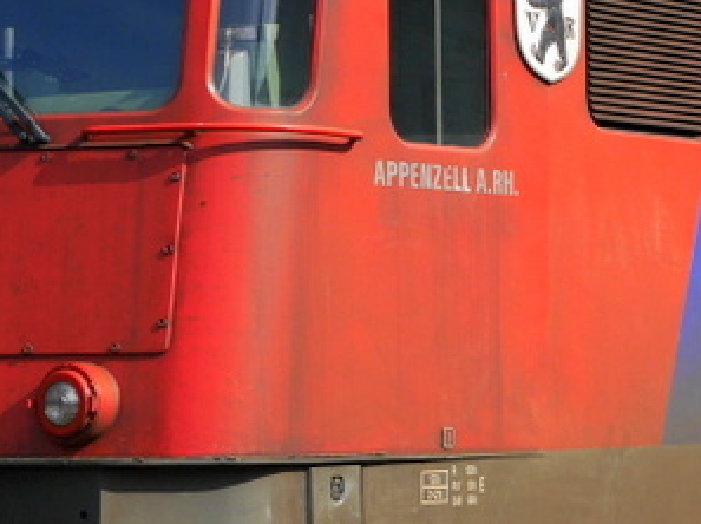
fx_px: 3600
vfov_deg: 8.3
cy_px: 249
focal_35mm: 178
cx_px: 541
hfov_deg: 11.1
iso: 160
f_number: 8
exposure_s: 1/320
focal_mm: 24
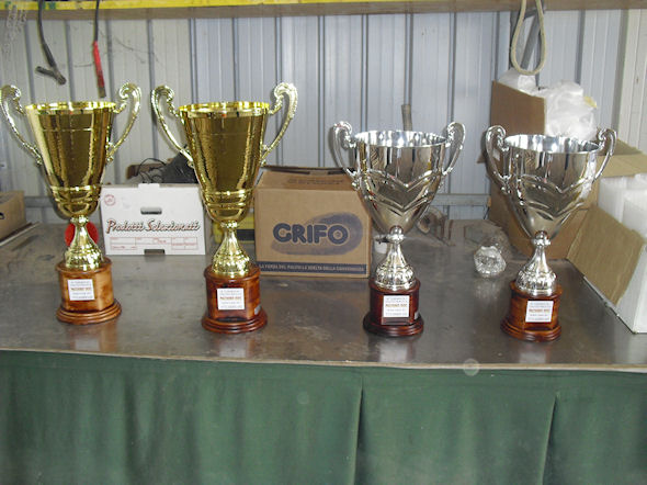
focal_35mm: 36
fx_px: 673
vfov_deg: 39.6
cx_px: 324
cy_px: 242
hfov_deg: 51.4
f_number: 3.1
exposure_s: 1/60
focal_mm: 6.3
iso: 200
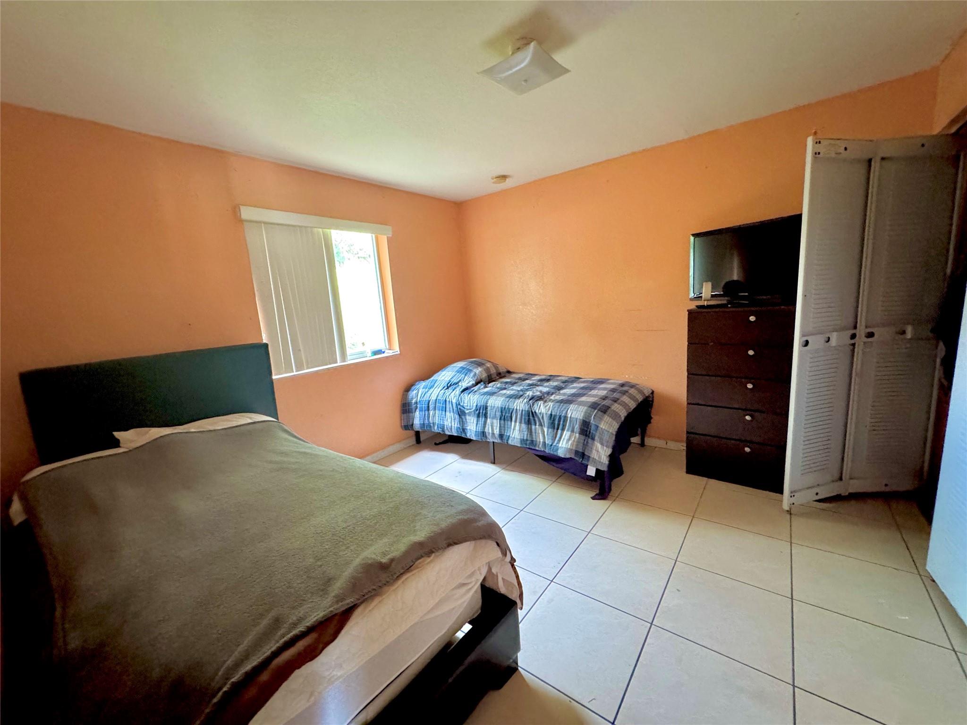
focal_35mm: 14
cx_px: 484
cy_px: 362
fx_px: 391
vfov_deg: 85.7
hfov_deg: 102.1
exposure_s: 1/60
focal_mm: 2.22
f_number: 2.2
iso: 800
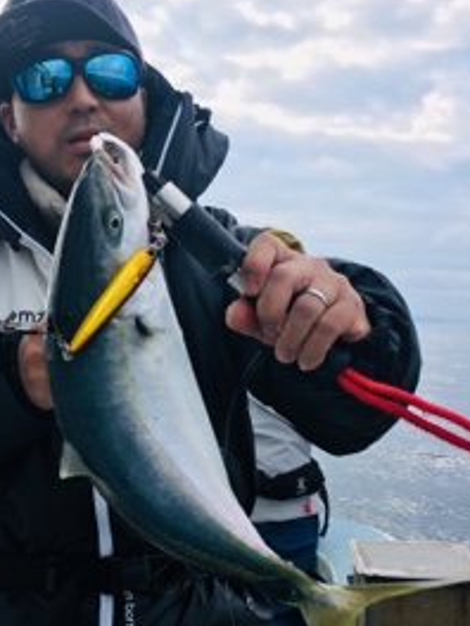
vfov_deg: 42.5
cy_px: 401
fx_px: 797
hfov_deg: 32.7
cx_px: 178
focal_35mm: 44
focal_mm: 4.15
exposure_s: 1/950
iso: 25
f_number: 2.2
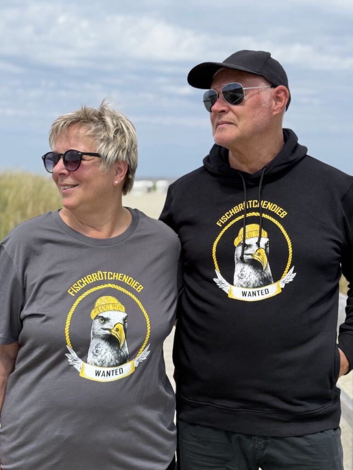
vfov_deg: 39.7
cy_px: 235
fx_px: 653
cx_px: 176
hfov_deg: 30.3
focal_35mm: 48
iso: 64
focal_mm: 6.76
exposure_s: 1/3704
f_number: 1.78
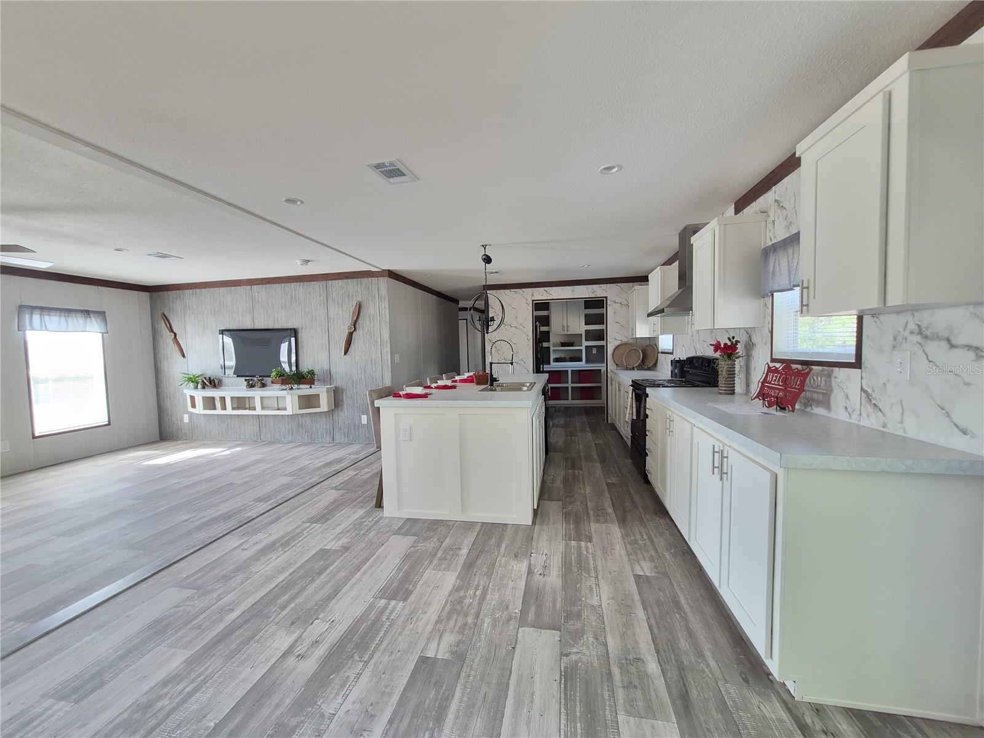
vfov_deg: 89.9
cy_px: 369
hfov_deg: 106.2
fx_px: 370
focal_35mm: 13
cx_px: 492
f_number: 2.2
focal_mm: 1.74
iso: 250
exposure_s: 1/60
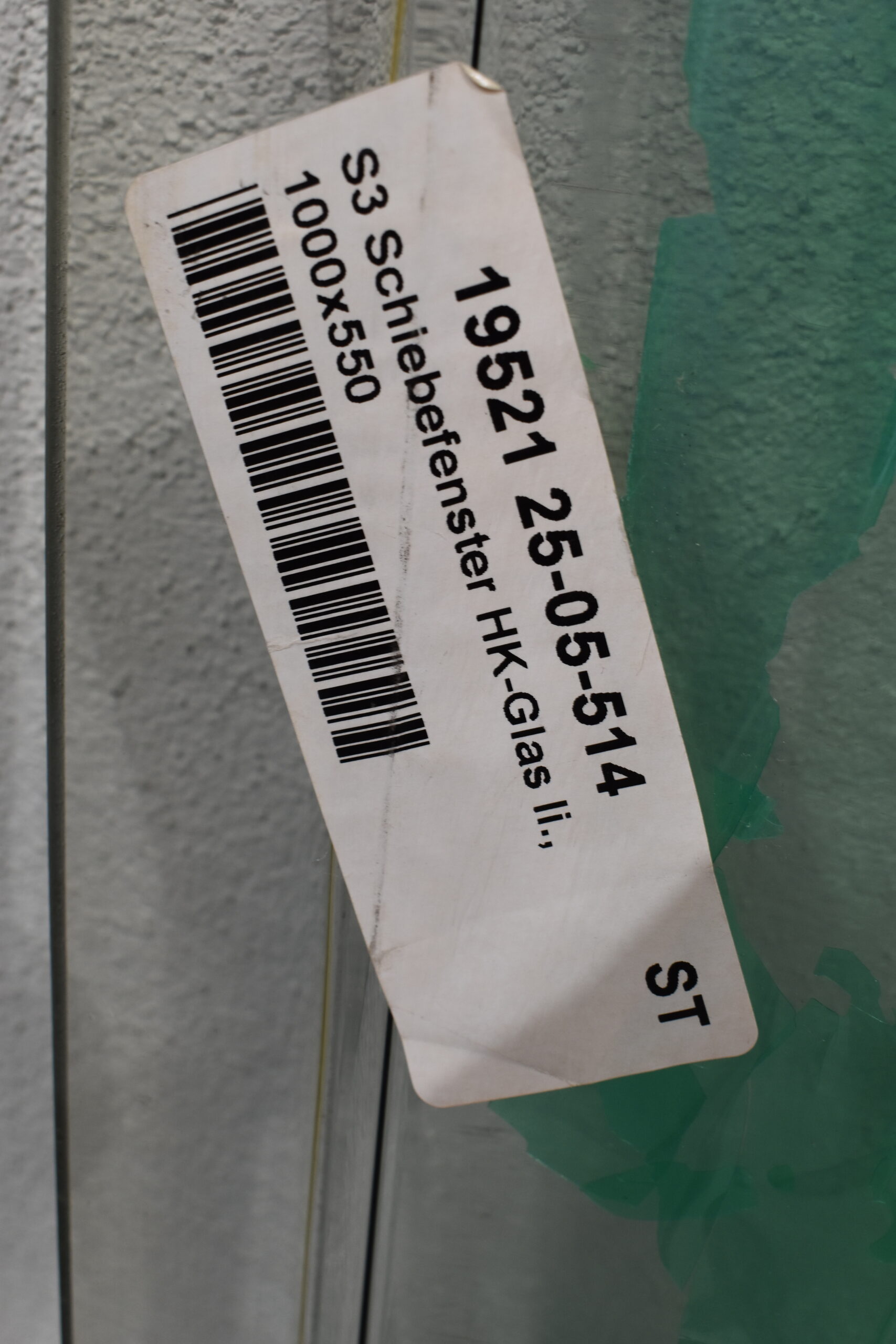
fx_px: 1456
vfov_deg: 49.6
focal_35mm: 39
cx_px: 448
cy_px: 672
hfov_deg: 34.2
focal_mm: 26
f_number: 8
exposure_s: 1/60
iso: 400
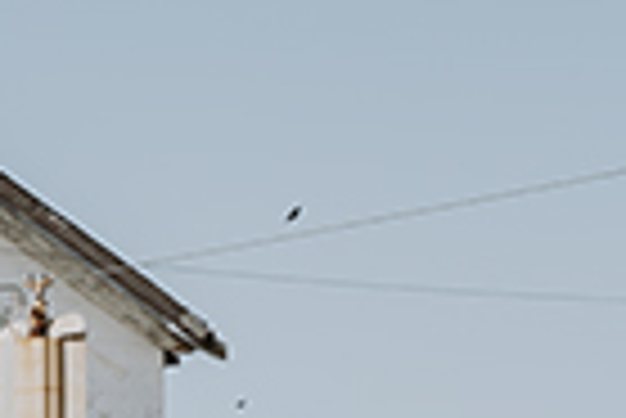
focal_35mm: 208
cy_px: 735
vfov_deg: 6.5
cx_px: -504
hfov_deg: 9.4
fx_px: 3621
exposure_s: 1/200
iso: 100
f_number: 11
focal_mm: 50
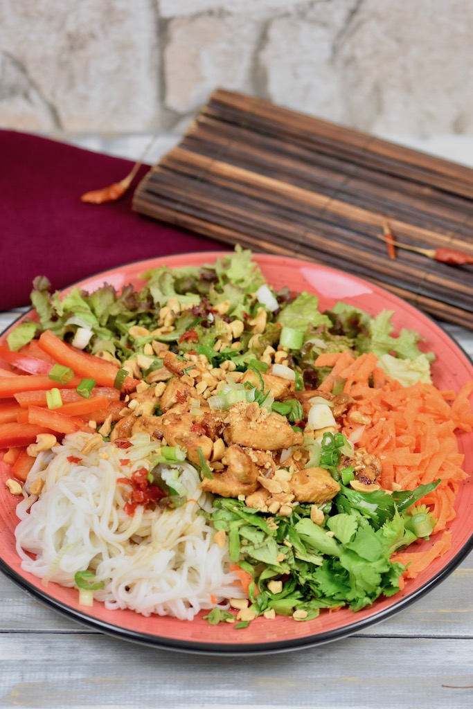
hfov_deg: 8.7
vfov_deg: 13.0
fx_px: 3103
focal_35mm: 158
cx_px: 236
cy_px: 354
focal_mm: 105
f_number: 4.5
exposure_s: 1/80
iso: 400
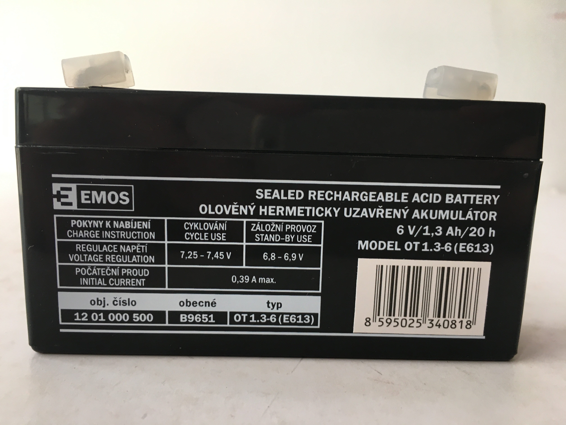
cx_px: 283
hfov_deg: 61.7
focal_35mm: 29
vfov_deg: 48.2
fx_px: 474
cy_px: 212
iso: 32
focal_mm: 4.15
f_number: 2.2
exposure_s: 1/33
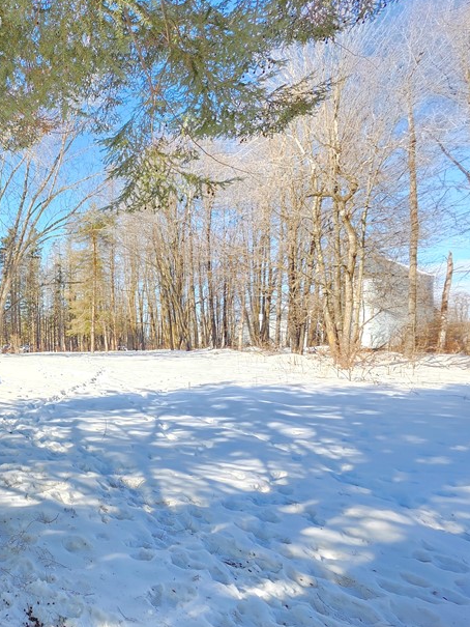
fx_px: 398
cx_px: -39
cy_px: 355
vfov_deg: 76.0
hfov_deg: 46.3
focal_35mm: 22
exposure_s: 1/389
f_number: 1.9
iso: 40
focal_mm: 2.2
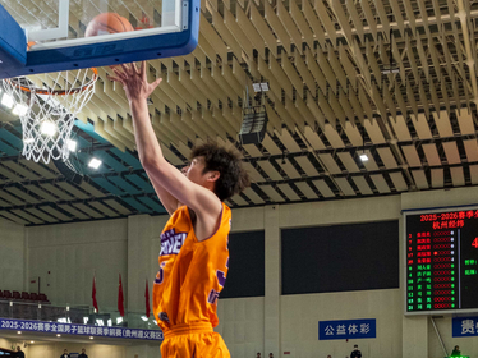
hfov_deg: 26.4
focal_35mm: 72
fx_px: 994
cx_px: 82
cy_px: 302
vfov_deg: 20.1
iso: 2000
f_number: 5
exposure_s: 1/250
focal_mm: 23
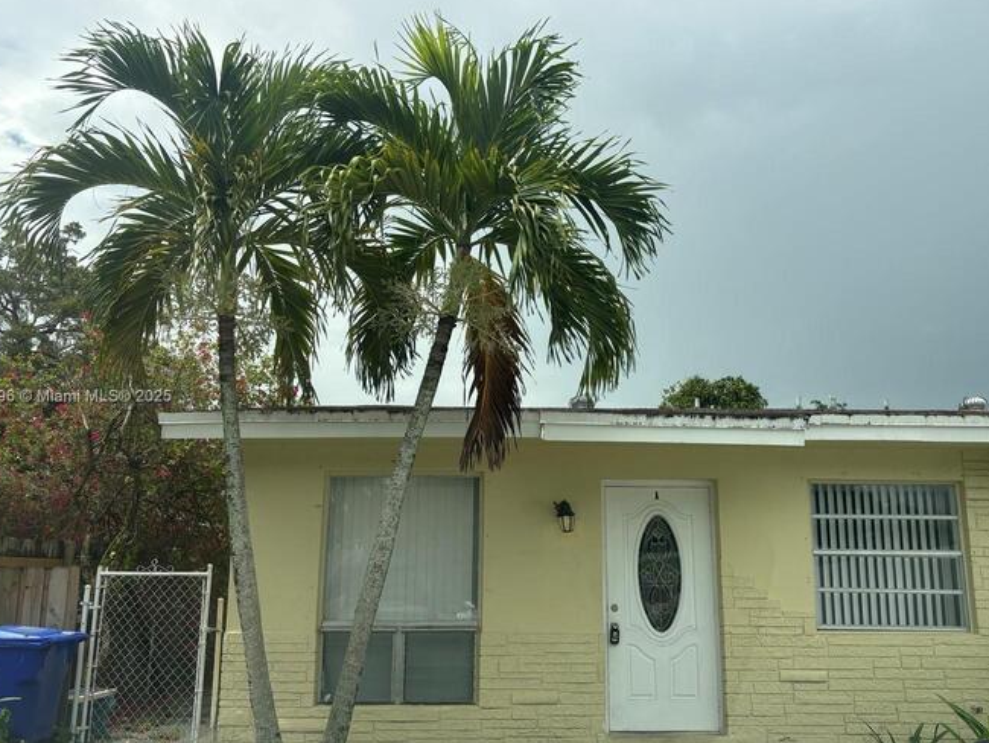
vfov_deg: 44.2
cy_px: 397
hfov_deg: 56.7
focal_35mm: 32
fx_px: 915
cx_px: 537
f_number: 1.6
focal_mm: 5.96
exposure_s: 1/2778
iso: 50
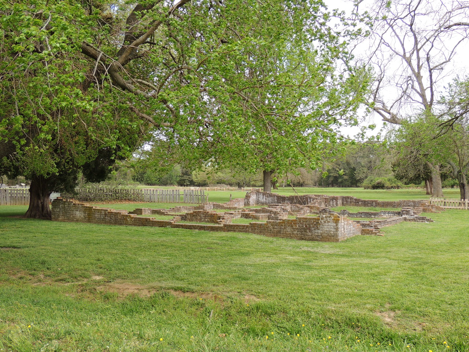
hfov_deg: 52.6
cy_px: 176
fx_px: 474
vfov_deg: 40.7
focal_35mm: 35
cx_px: 234
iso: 100
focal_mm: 6.2
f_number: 3.3
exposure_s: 1/400
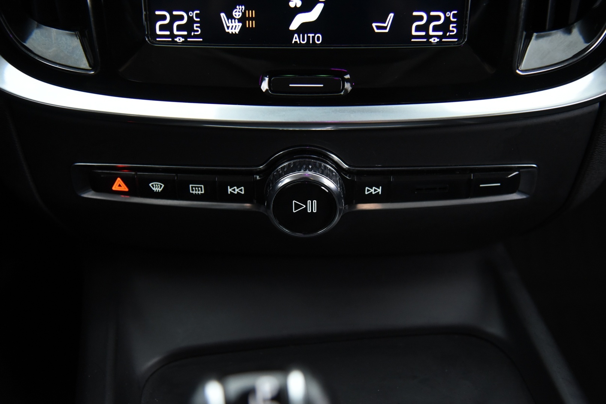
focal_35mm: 48
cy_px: 202
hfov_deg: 41.1
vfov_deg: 28.1
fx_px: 808
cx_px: 303
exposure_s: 1/20
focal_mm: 48
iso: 4000
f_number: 4
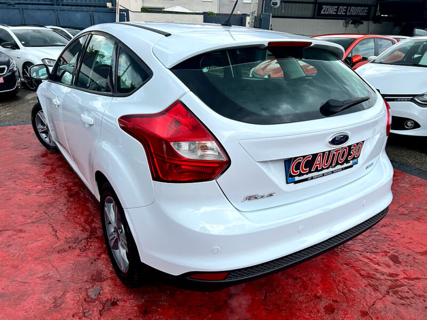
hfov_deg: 67.3
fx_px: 321
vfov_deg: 53.1
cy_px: 160
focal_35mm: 26
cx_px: 214
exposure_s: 1/2632
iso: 50
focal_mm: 5.7
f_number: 1.5
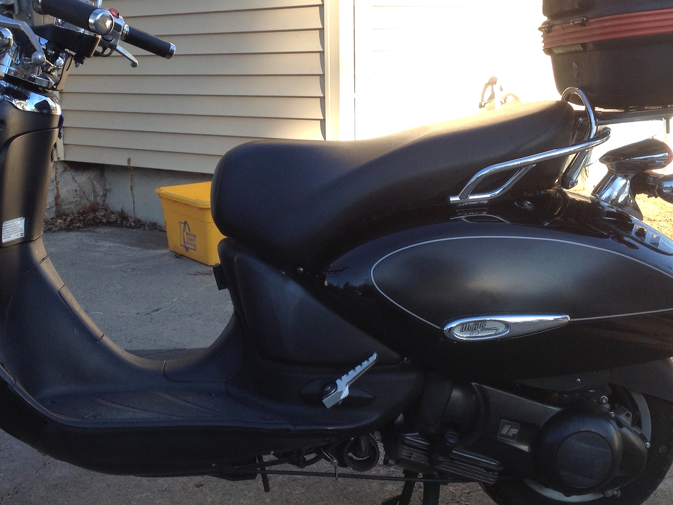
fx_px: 1050
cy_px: 225
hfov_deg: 35.4
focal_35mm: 54
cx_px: 274
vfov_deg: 27.0
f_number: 2.4
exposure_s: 1/363
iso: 50
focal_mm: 4.28
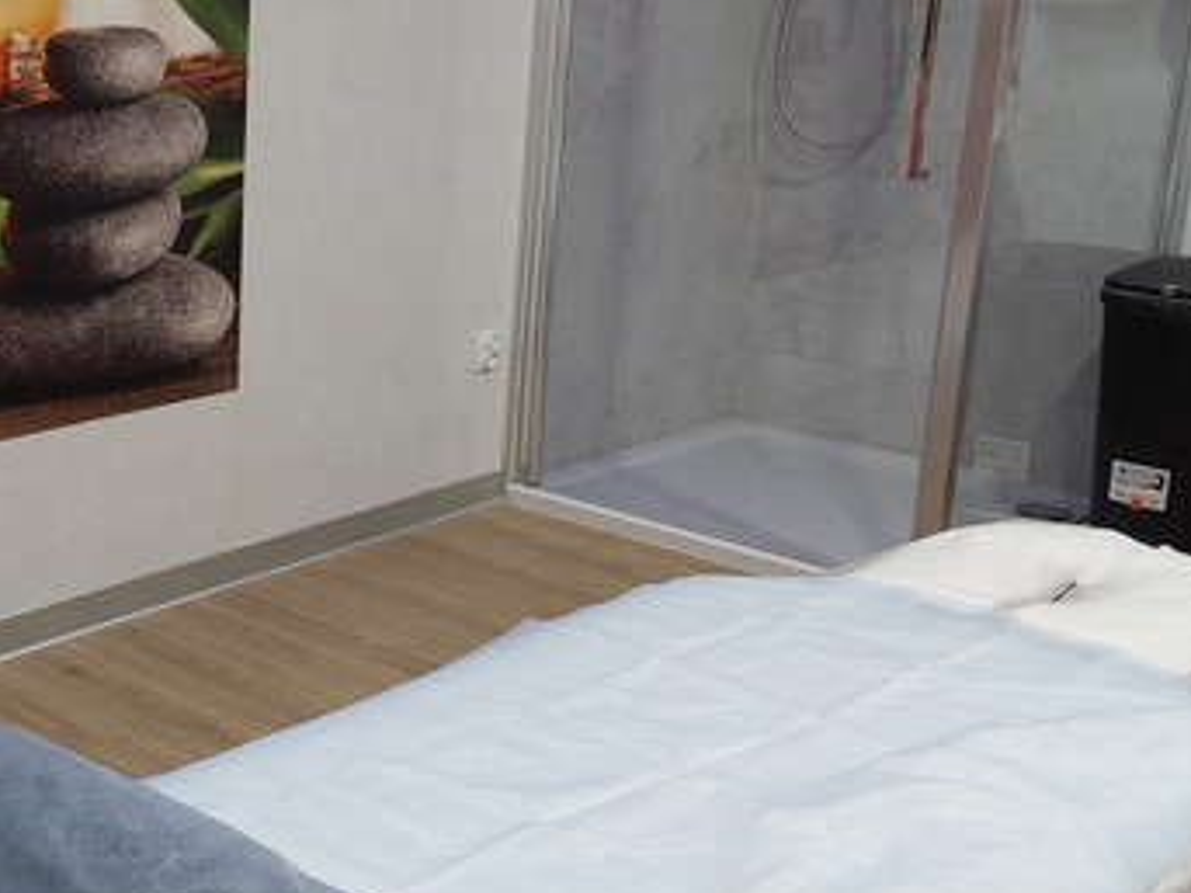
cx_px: 42
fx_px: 1685
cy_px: 408
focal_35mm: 49
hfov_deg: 35.7
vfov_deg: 29.6
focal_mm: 5.23
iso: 250
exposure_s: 1/50
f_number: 1.8
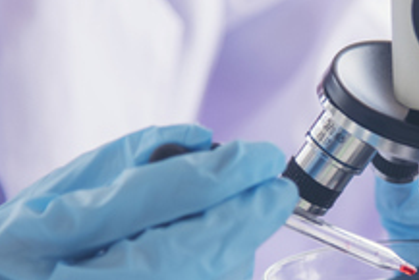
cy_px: 175
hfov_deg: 5.1
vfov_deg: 3.4
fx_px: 4658
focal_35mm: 400
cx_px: 398
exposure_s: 1/250
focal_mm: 120
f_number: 4
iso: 320
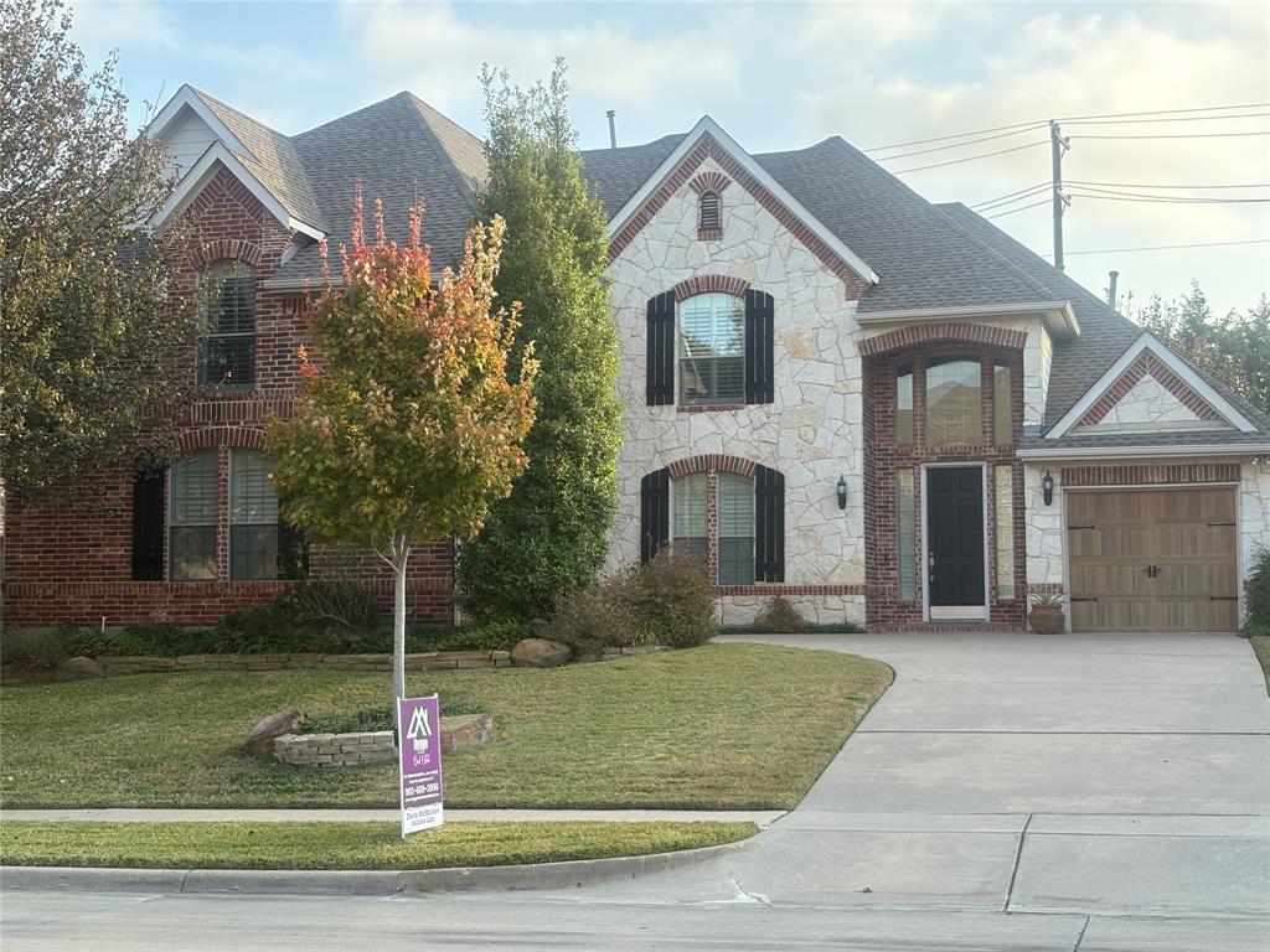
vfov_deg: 28.0
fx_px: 1908
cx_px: 635
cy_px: 476
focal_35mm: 52
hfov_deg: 36.8
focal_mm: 5.96
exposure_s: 1/687
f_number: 1.6
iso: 50
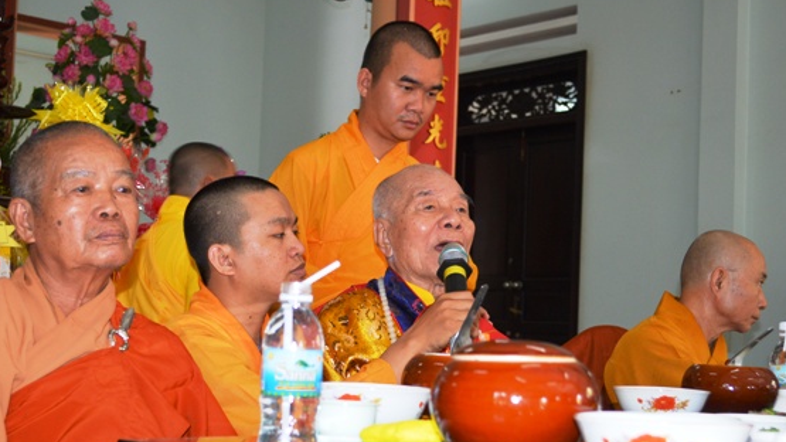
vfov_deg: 20.7
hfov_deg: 36.0
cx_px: 368
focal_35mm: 58
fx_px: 1209
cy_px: 286
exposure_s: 1/60
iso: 640
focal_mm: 32
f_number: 4.8
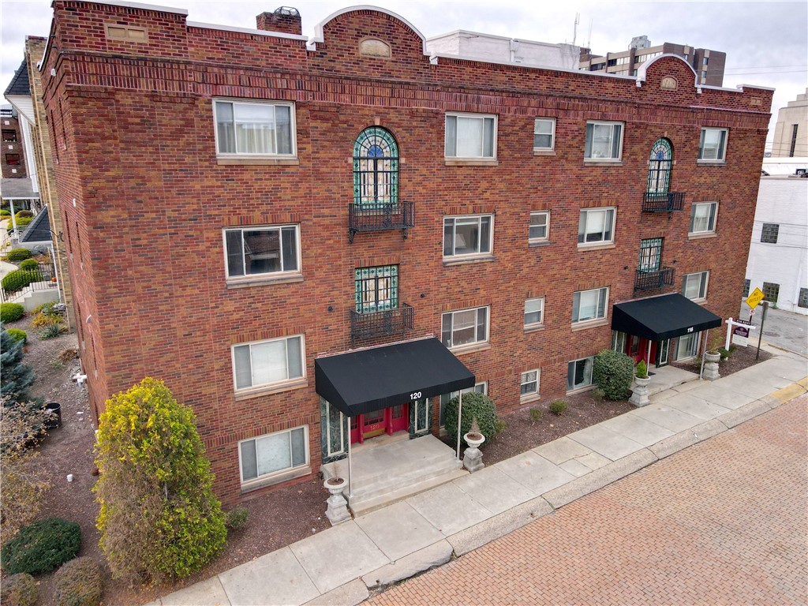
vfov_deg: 56.8
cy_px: 303
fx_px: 560
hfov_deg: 71.6
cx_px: 404
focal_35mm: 24
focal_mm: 4.5
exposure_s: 1/180
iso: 100
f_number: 2.8
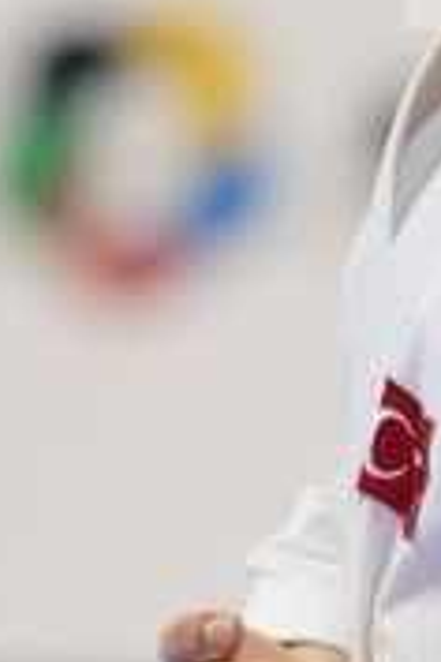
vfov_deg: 1.7
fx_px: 22673
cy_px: 1014
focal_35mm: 1234
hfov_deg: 1.1
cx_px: 755
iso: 1250
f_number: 2.8
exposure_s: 1/500
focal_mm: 182
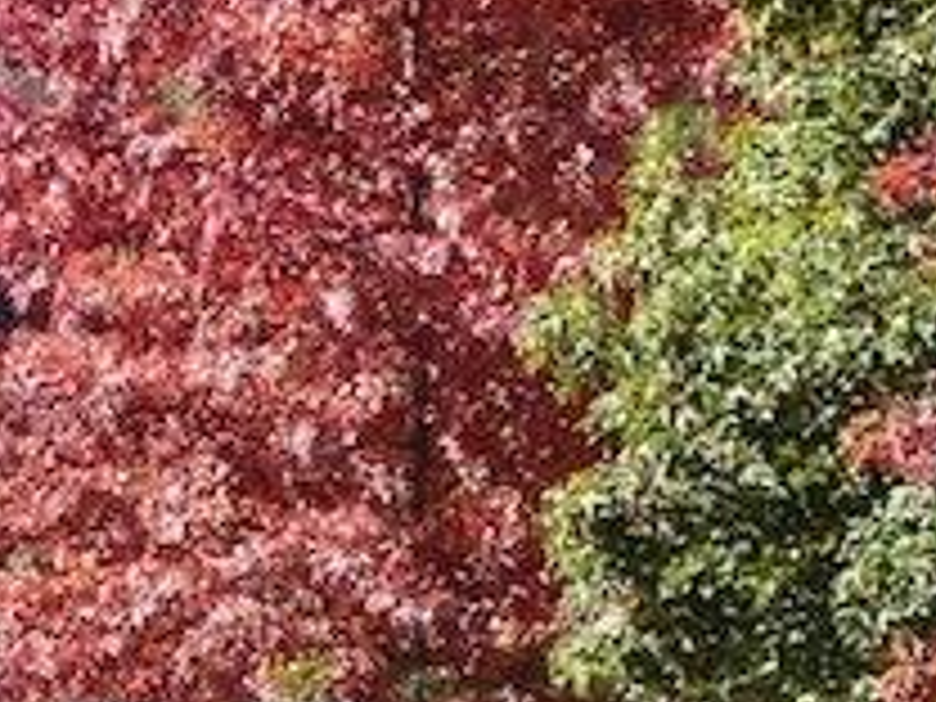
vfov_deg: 3.5
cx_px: -508
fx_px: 11357
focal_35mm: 420
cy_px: 230
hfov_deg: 4.7
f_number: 5
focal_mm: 19.7
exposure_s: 1/250
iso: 100
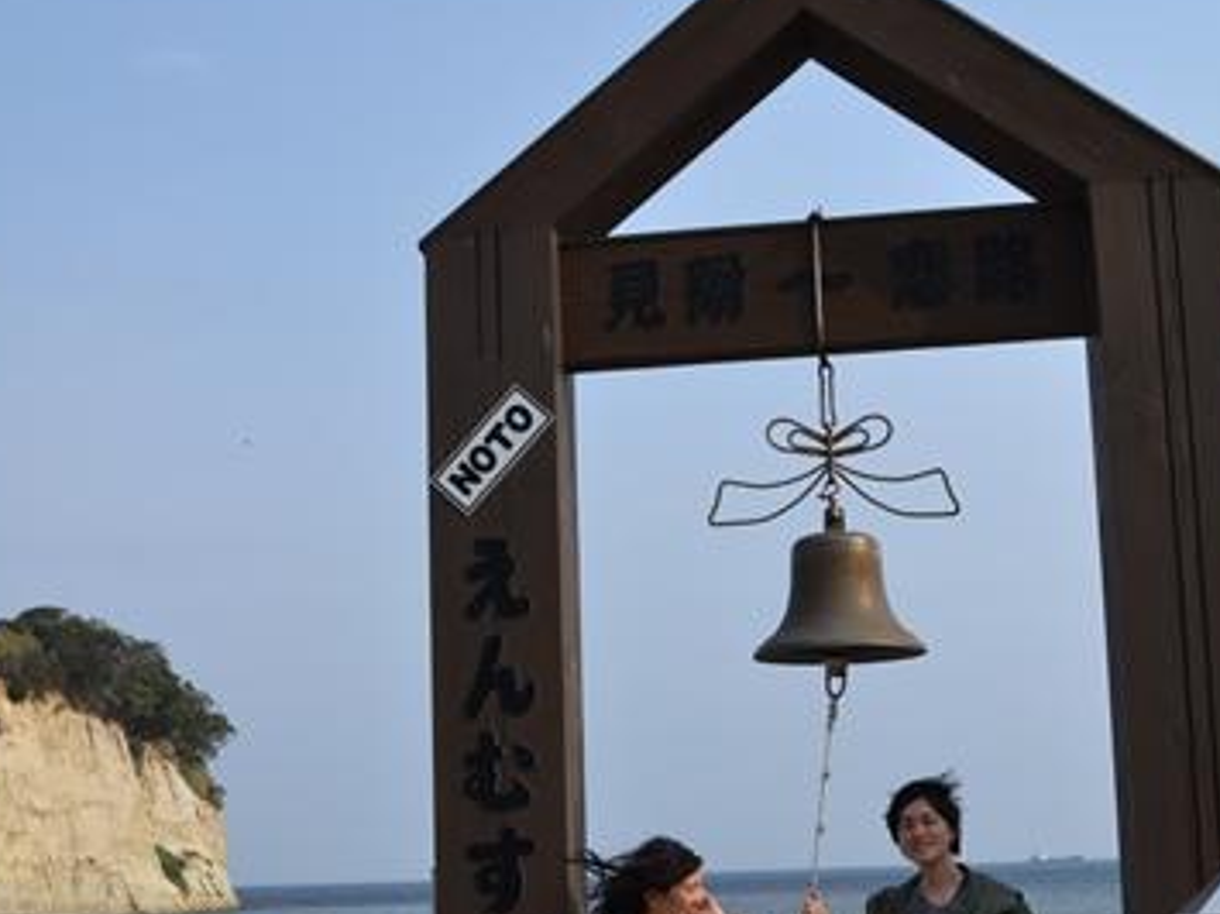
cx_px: 557
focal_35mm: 52
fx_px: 1832
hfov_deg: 36.8
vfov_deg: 27.8
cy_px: 627
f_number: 8
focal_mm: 20
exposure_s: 1/250
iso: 100
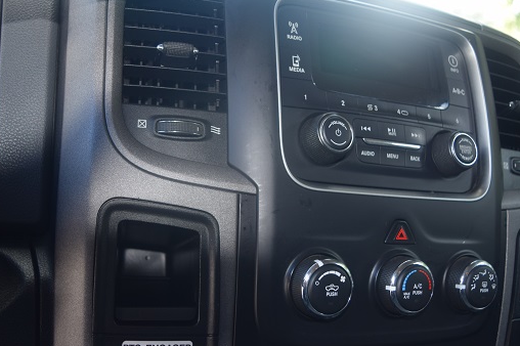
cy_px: 203
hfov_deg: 49.4
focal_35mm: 39
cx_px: 216
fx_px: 563
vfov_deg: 34.1
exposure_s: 1/100
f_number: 5
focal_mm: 22
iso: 400
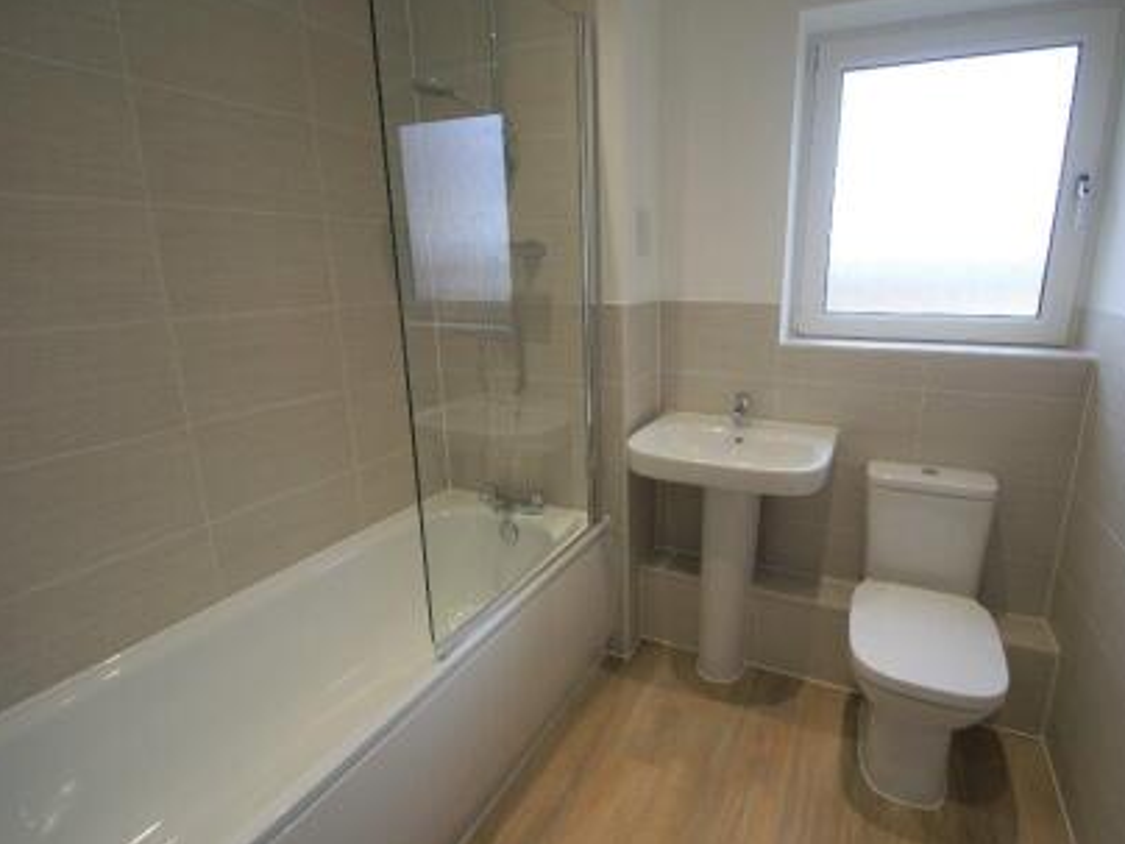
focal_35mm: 17
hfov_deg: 90.3
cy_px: 408
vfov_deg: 74.7
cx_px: 649
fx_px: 552
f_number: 4
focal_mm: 10
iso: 100
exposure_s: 1/40
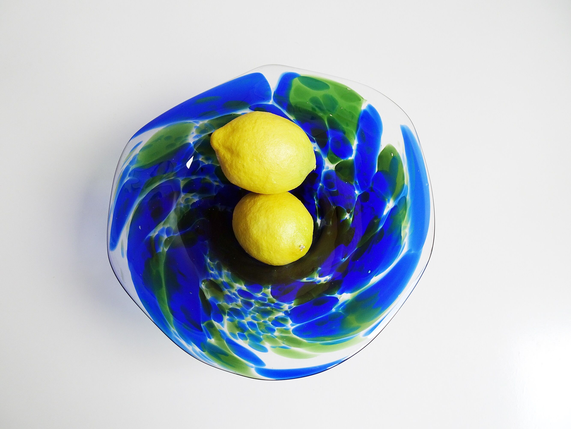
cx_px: 286
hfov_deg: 71.6
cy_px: 214
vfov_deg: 56.8
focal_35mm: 24
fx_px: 396
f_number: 3.5
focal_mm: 4.1
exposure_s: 1/40
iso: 80
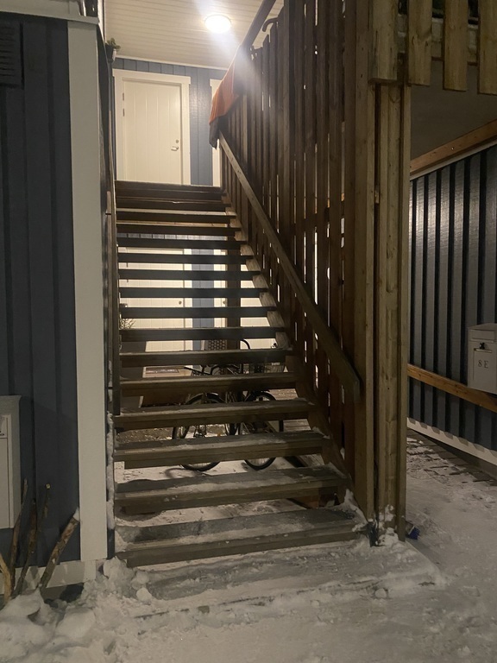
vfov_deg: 67.3
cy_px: 332
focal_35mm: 26
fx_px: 498
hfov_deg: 53.1
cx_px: 248
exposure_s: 1/29
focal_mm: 4.25
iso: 640
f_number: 1.8
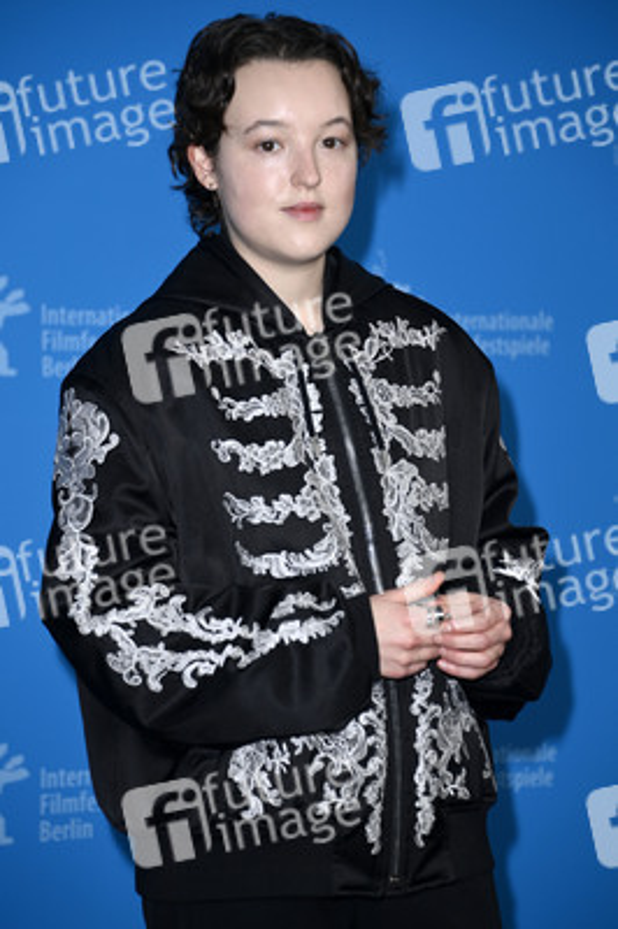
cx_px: 309
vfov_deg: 13.7
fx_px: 3869
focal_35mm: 150
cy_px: 464
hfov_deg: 9.1
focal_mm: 150
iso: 640
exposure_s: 1/250
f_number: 5.6
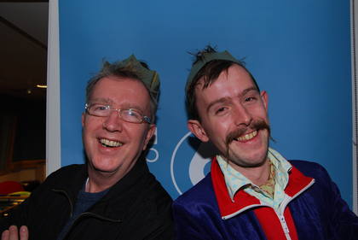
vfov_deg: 43.7
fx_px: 299
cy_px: 120
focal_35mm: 30
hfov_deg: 61.9
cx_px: 179
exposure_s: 1/60
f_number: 4
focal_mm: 20
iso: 200
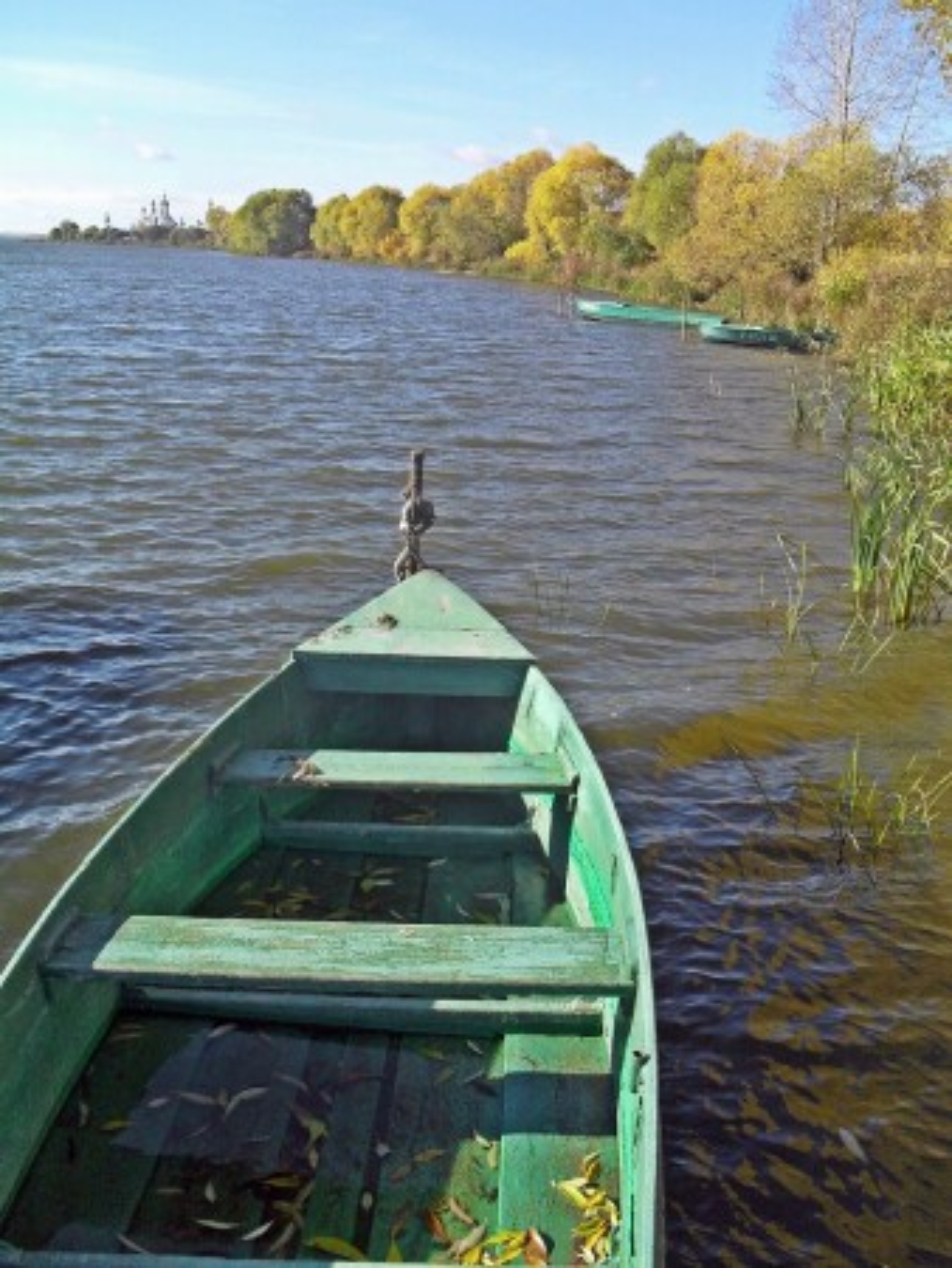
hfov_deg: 40.7
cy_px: 634
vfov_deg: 52.6
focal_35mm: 35
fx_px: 1282
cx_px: 476
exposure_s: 1/500
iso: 100
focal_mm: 6.3
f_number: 3.2
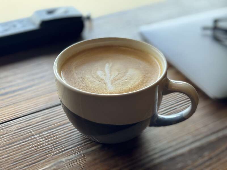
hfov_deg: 39.7
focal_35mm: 48
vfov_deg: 30.3
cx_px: 114
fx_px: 315
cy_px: 85
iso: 100
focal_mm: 6.86
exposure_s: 1/86
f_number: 1.78
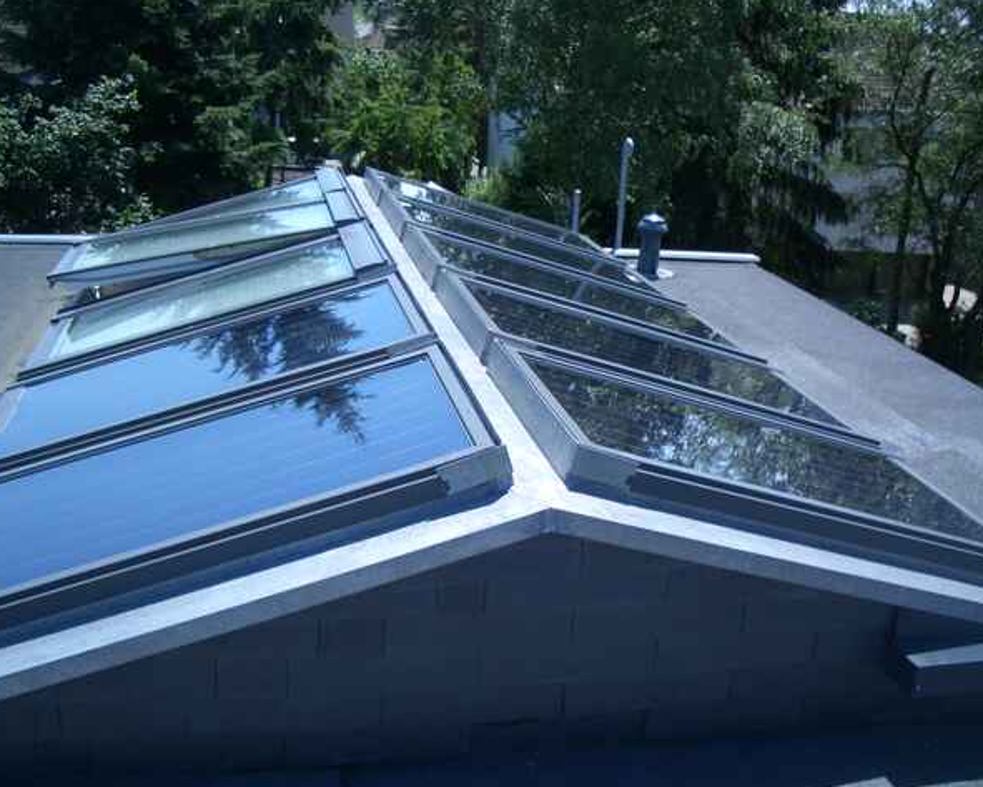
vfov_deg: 40.1
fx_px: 1077
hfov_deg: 49.0
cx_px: 459
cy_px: 393
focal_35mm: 37
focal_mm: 5.8
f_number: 2.6
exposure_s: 1/800
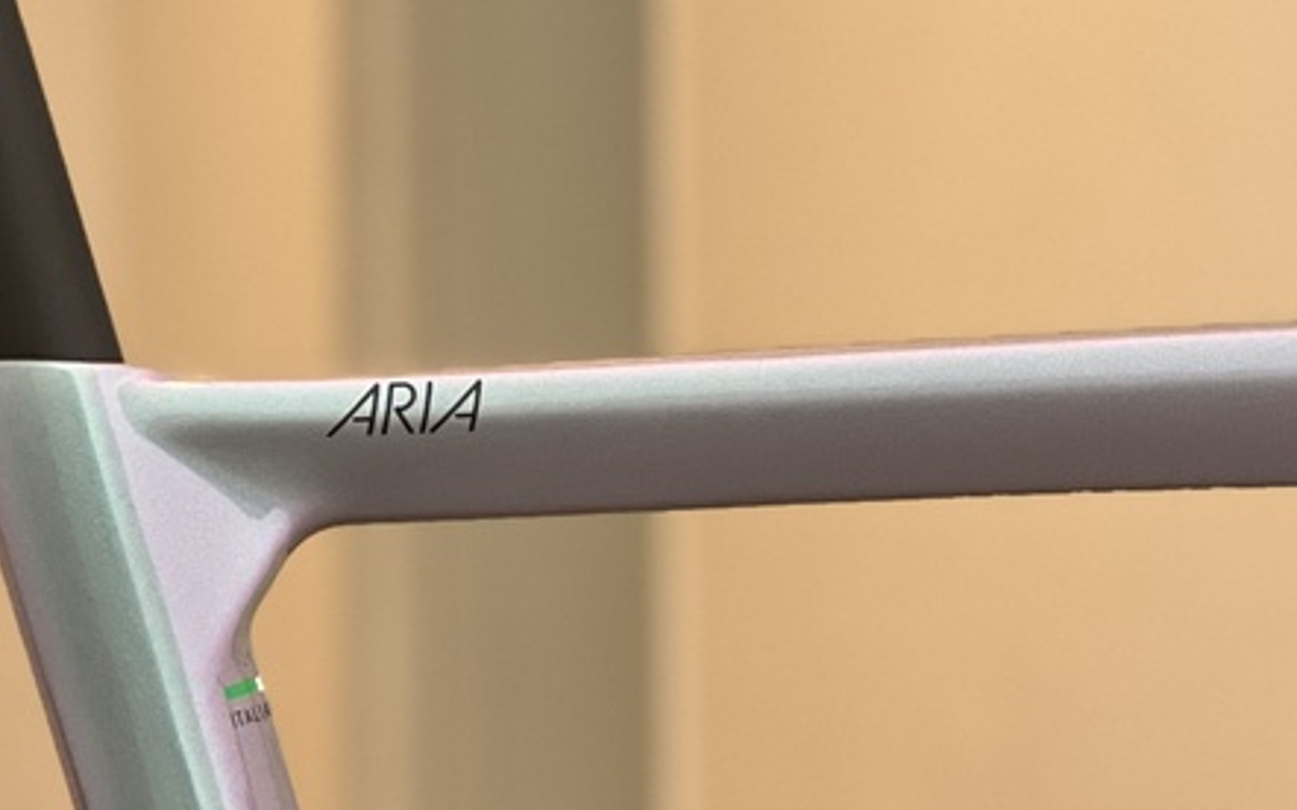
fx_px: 6573
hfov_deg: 11.2
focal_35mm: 186
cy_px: 1015
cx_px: 1197
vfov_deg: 7.0
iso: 200
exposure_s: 1/121
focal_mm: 9
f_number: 2.8
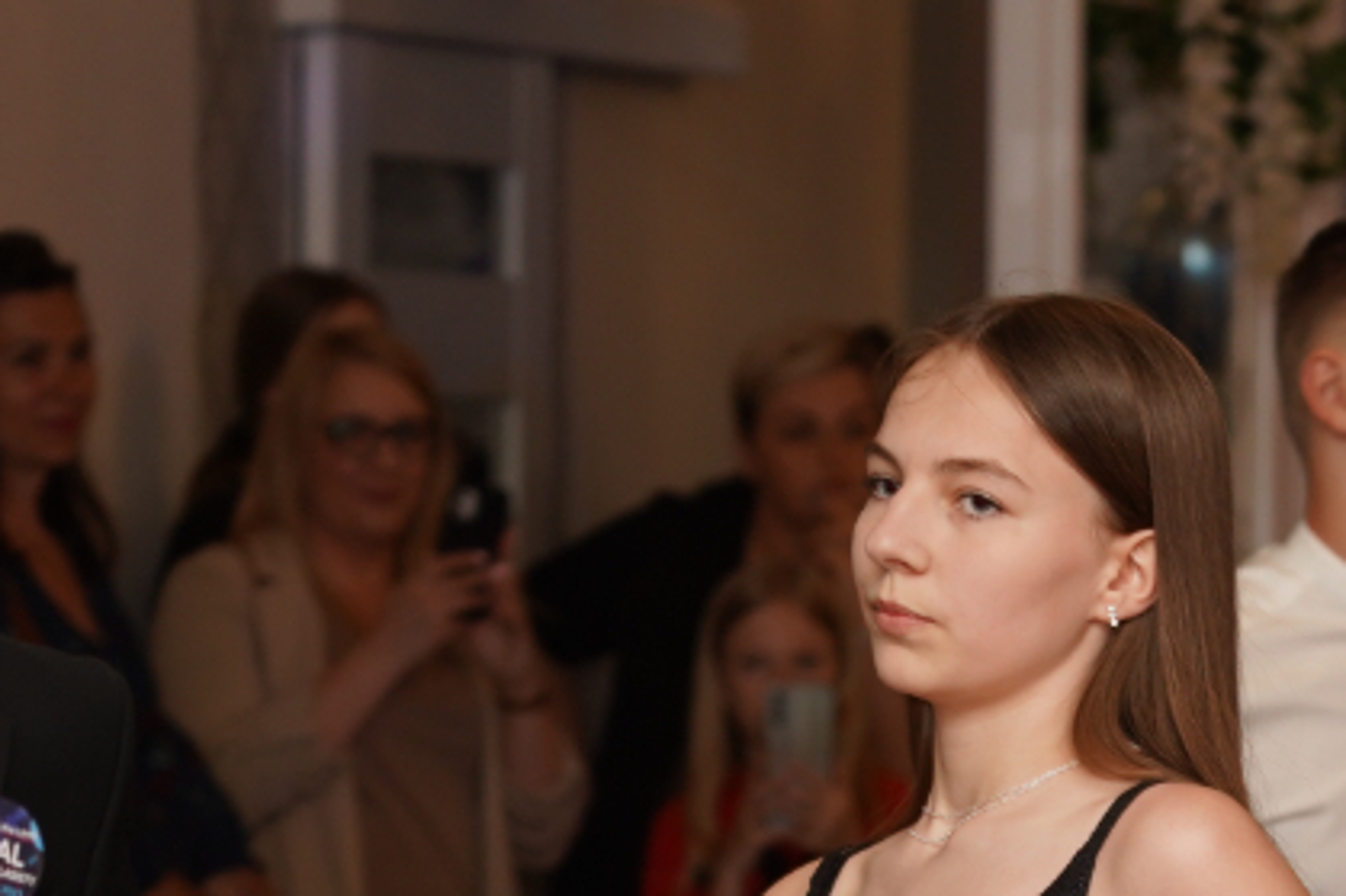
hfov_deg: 7.0
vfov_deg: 4.6
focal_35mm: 295
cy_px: 1344
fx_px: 11025
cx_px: 1256
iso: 640
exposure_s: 1/100
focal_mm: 95
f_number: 4.5
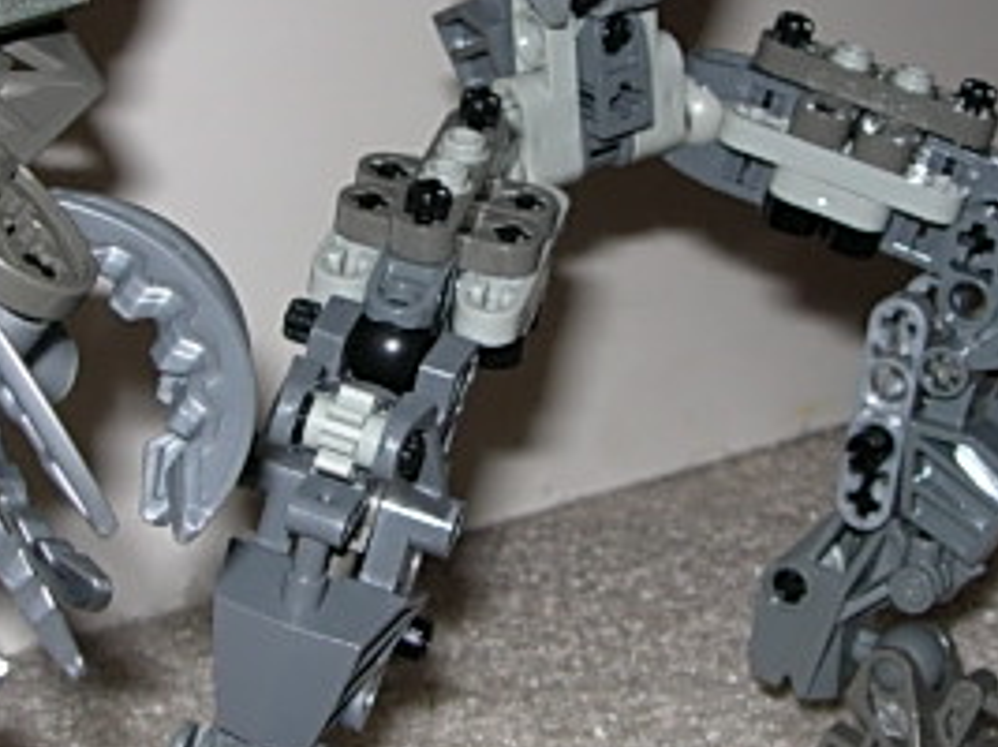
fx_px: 2622
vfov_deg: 16.2
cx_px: 557
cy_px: 228
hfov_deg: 21.5
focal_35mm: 91
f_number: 4.8
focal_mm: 7.8
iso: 79
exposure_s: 1/64
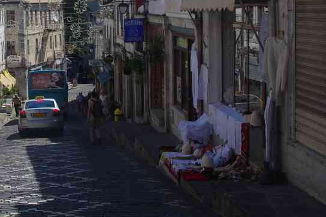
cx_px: 41
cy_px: 38
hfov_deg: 28.3
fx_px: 624
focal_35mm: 69
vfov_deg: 19.5
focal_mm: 25
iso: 200
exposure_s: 1/80
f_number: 11
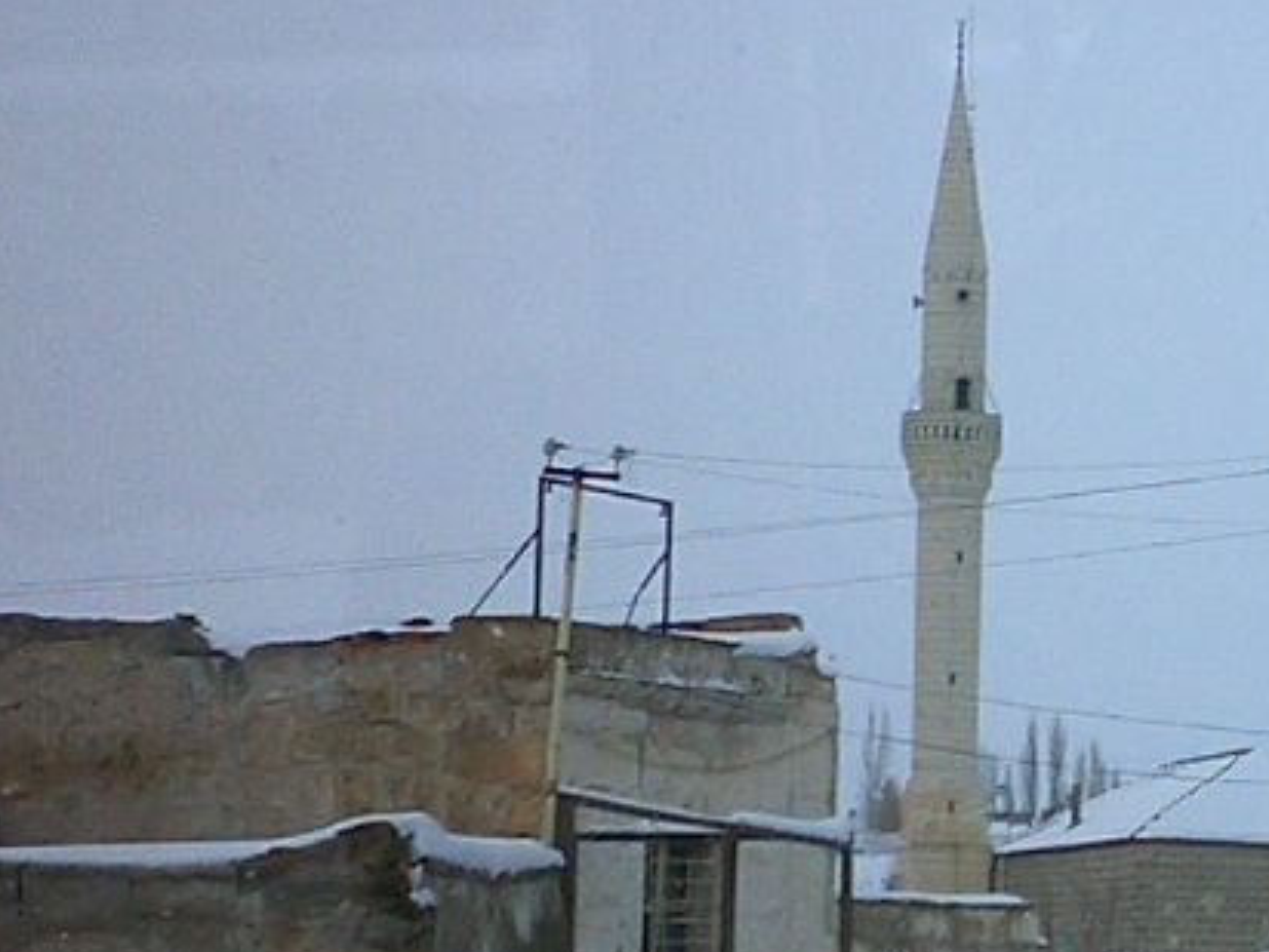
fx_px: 4216
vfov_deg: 12.8
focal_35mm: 115
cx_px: 1398
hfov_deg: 16.6
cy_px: 727
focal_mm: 5.6
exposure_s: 1/800
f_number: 3.5
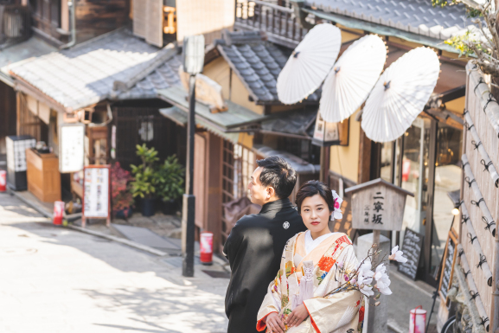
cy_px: 152
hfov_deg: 21.0
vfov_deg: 14.1
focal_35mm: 97
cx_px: 206
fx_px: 1345
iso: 250
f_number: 2.8
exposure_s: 1/1600
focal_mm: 70
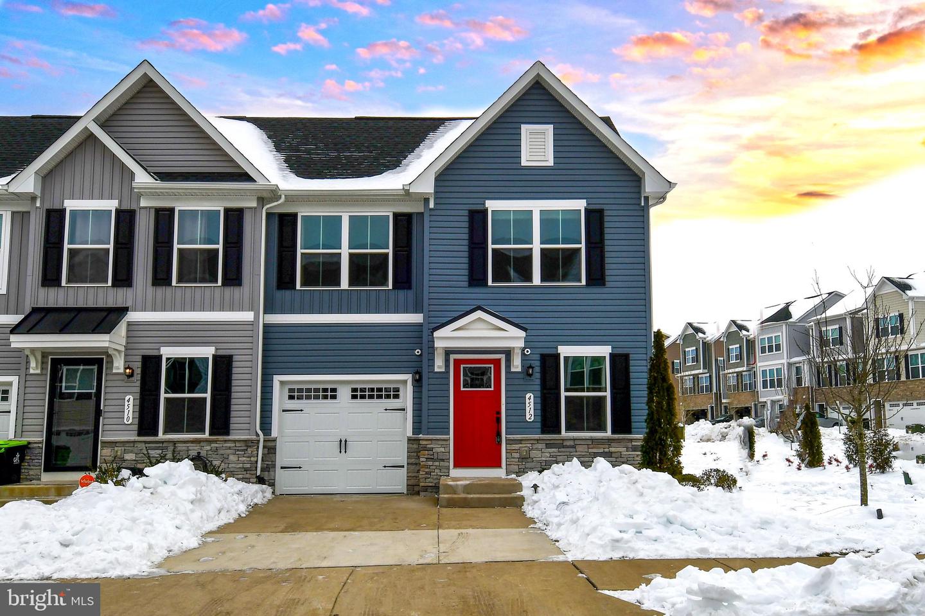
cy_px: 308
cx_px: 462
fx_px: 488
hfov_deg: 86.9
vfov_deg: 64.5
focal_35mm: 19
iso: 100
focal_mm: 13
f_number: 10
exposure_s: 1/400
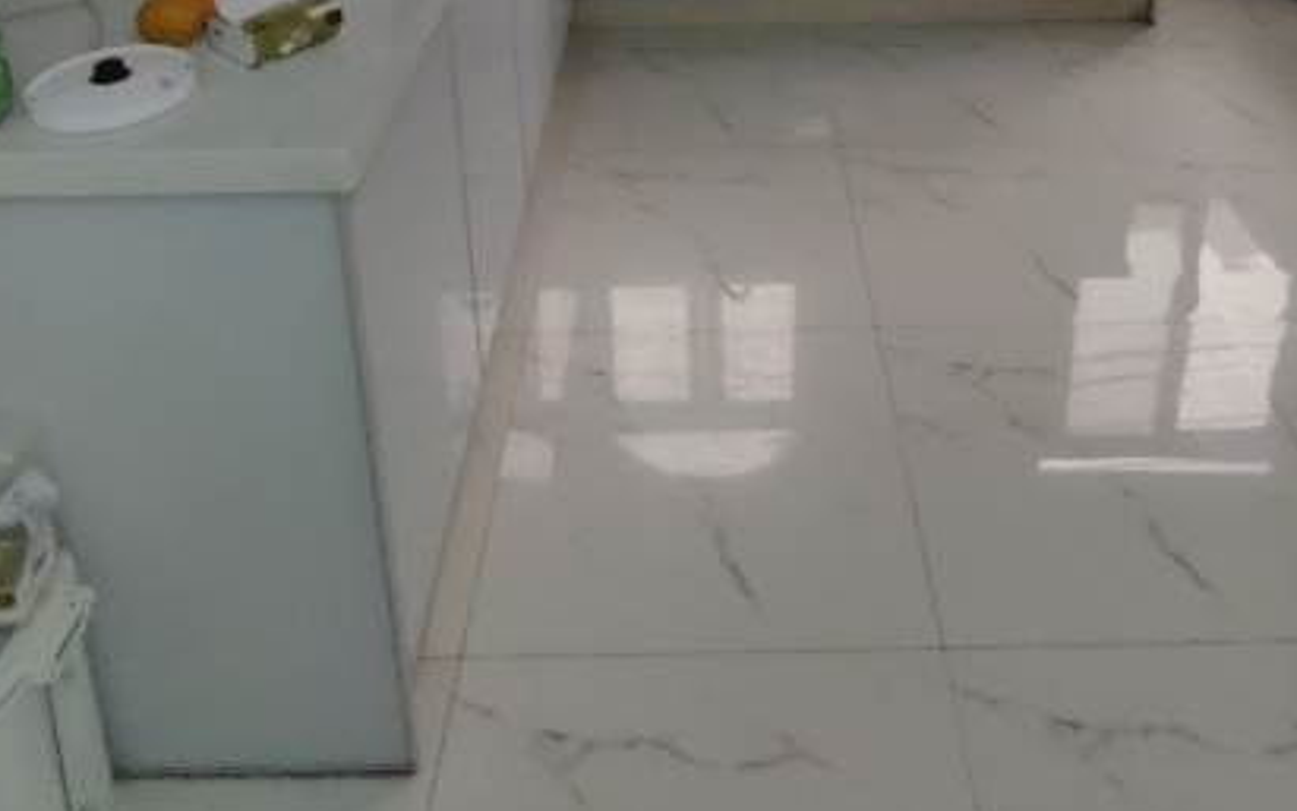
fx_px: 1167
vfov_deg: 33.2
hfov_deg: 58.0
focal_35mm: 33
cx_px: 720
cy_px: -92
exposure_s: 1/50
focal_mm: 1.68
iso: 125
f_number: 2.2
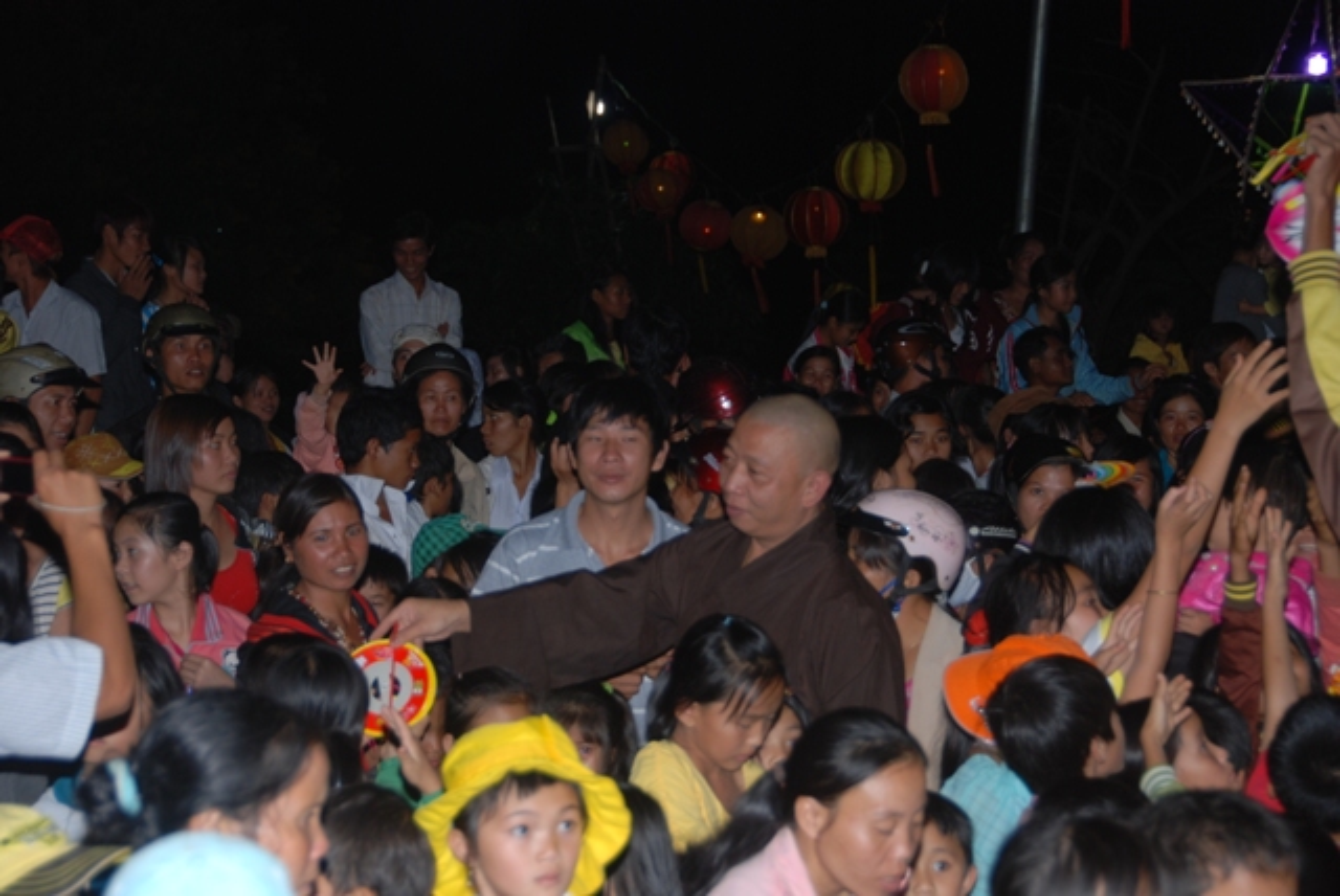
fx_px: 3632
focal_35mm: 98
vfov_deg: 14.1
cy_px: 448
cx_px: 670
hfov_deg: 20.9
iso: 100
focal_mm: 65
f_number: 5
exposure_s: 1/30
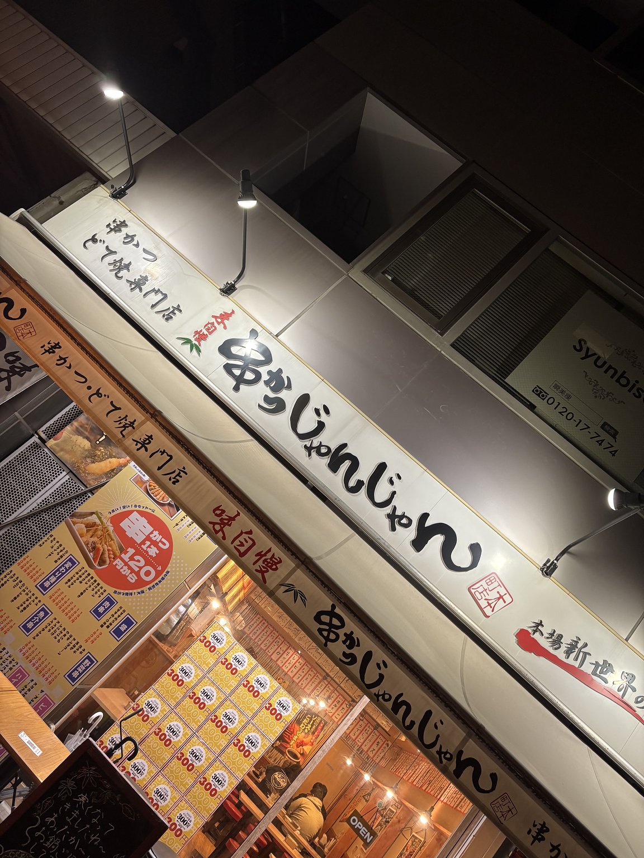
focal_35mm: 26
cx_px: 322
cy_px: 429
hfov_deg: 53.1
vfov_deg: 67.3
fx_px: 645
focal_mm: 5.96
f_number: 1.6
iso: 100
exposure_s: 1/60
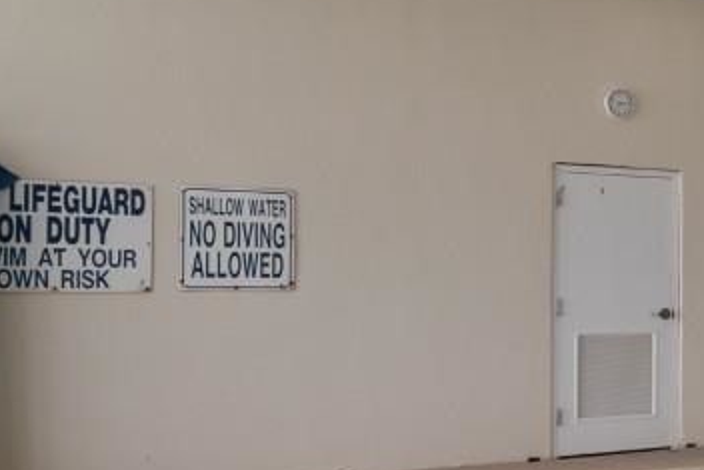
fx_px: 1350
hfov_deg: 23.4
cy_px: 282
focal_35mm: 69
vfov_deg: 19.7
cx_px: 1056
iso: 100
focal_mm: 10
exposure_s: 1/25
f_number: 4.5
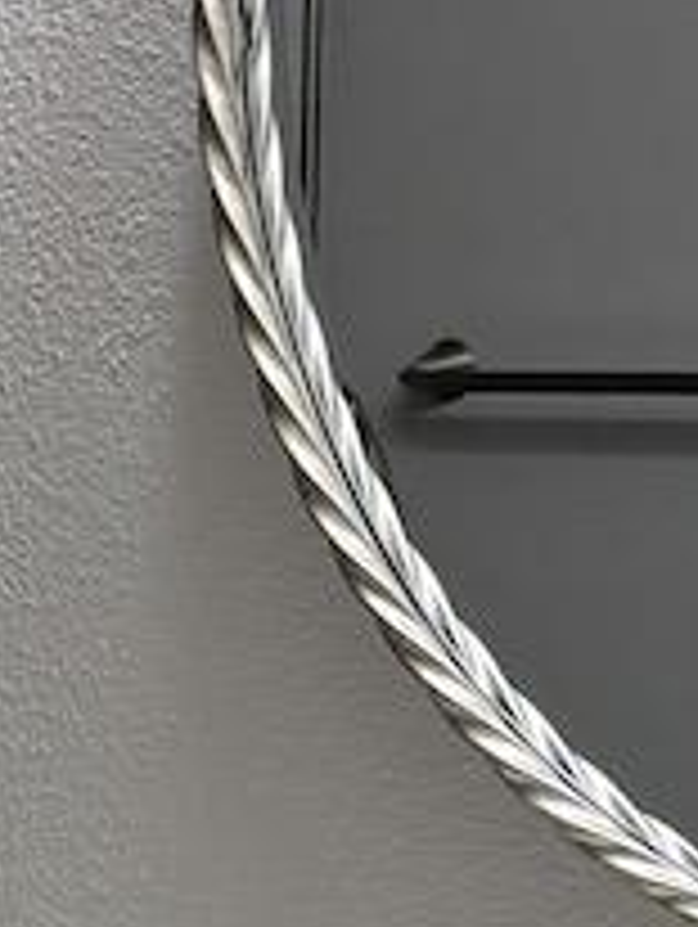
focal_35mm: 149
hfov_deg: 9.8
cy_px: 1179
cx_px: -257
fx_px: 3998
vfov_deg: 12.8
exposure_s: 1/133
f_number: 1.78
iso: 125
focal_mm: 6.76
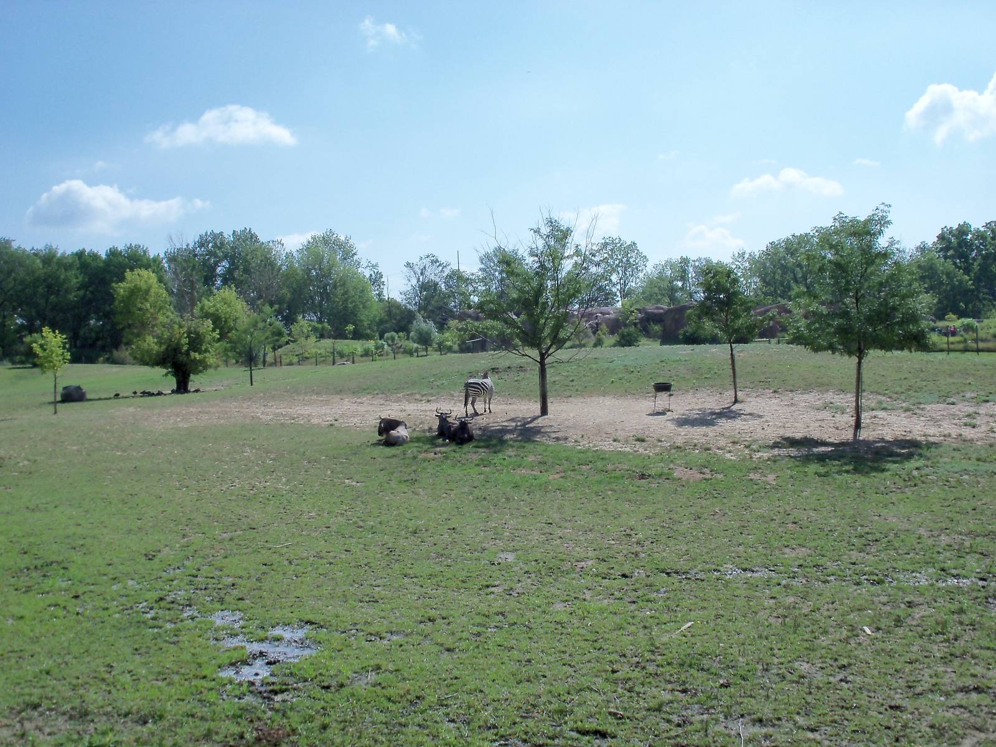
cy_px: 374
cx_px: 498
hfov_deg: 52.6
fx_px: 1007
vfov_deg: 40.7
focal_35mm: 35
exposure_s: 1/640
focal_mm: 6.3
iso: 160
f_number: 5.5
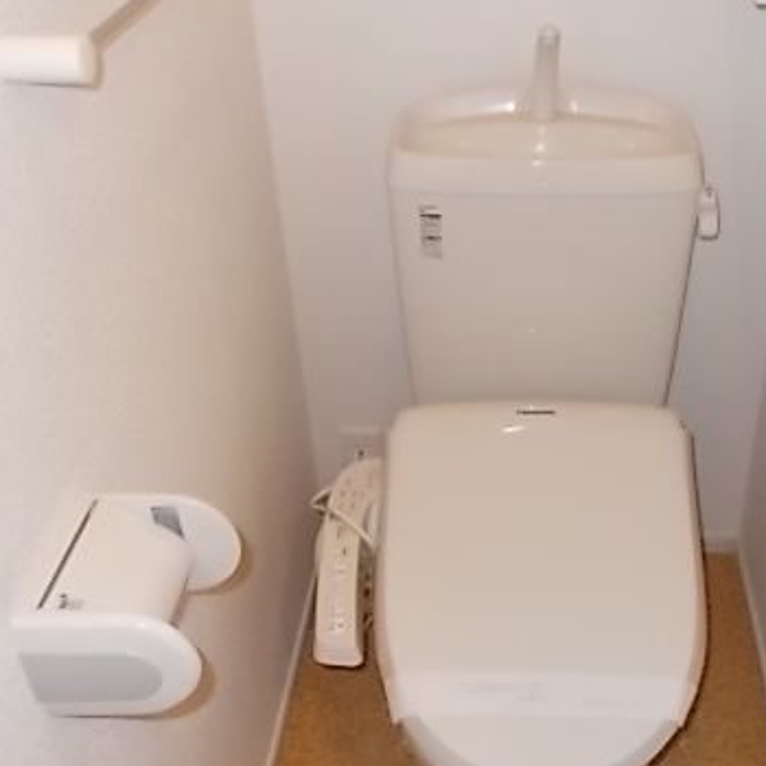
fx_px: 1051
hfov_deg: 39.5
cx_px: 512
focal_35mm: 42
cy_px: 438
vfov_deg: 39.9
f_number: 3.2
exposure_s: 1/25
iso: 200
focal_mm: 4.6
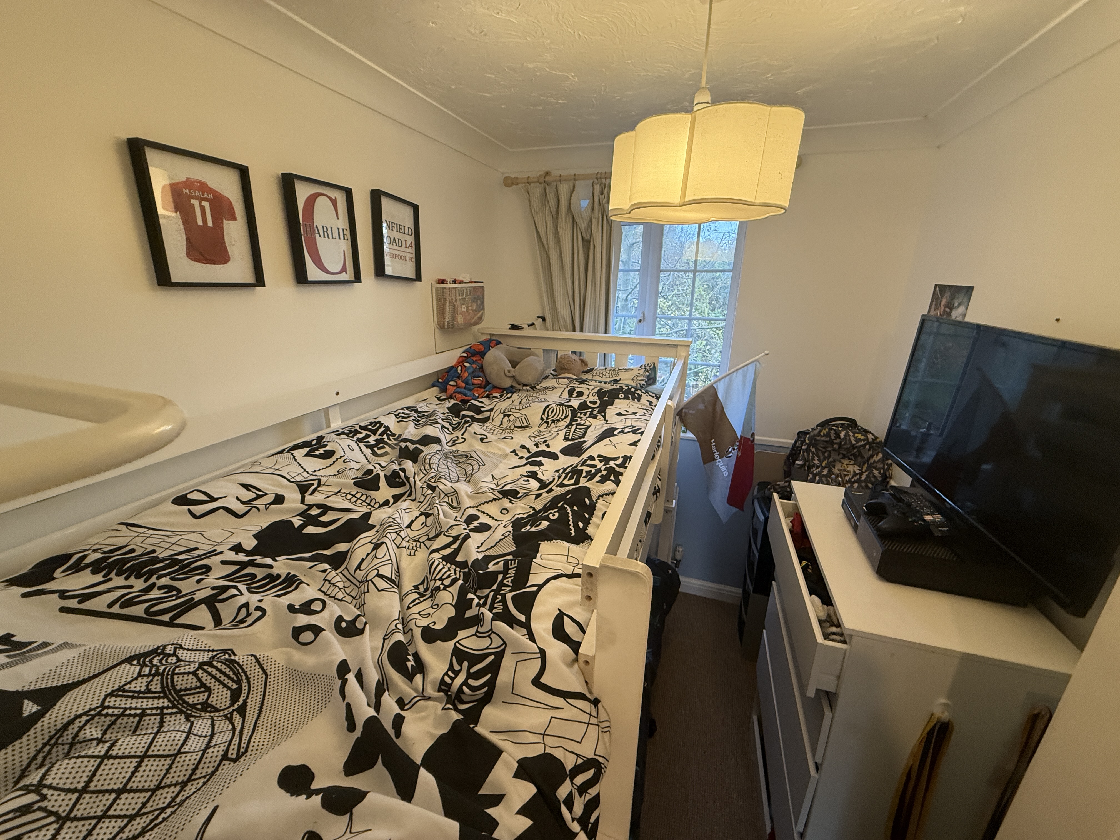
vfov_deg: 85.7
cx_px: 560
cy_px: 420
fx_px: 453
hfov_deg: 102.1
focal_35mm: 14
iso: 320
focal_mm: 2.22
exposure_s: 1/100
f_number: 2.2
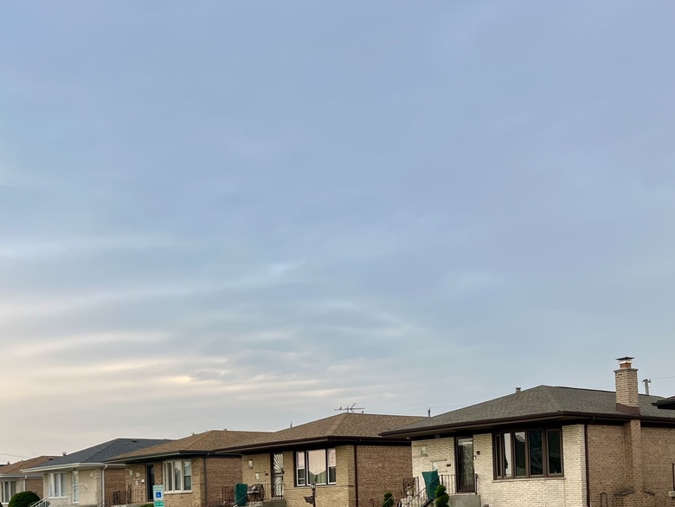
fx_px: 936
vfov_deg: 29.1
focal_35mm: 48
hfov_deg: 39.2
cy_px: 454
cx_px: 447
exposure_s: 1/121
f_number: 1.5
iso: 40
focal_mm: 5.7
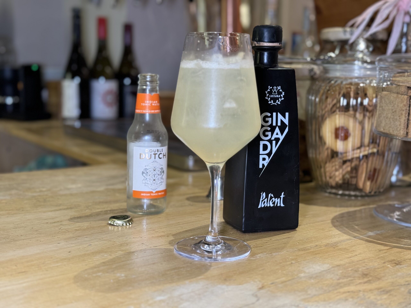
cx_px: 206
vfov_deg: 30.3
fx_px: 570
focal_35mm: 48
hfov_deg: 39.7
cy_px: 154
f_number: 1.78
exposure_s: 1/54
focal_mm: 6.86
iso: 160
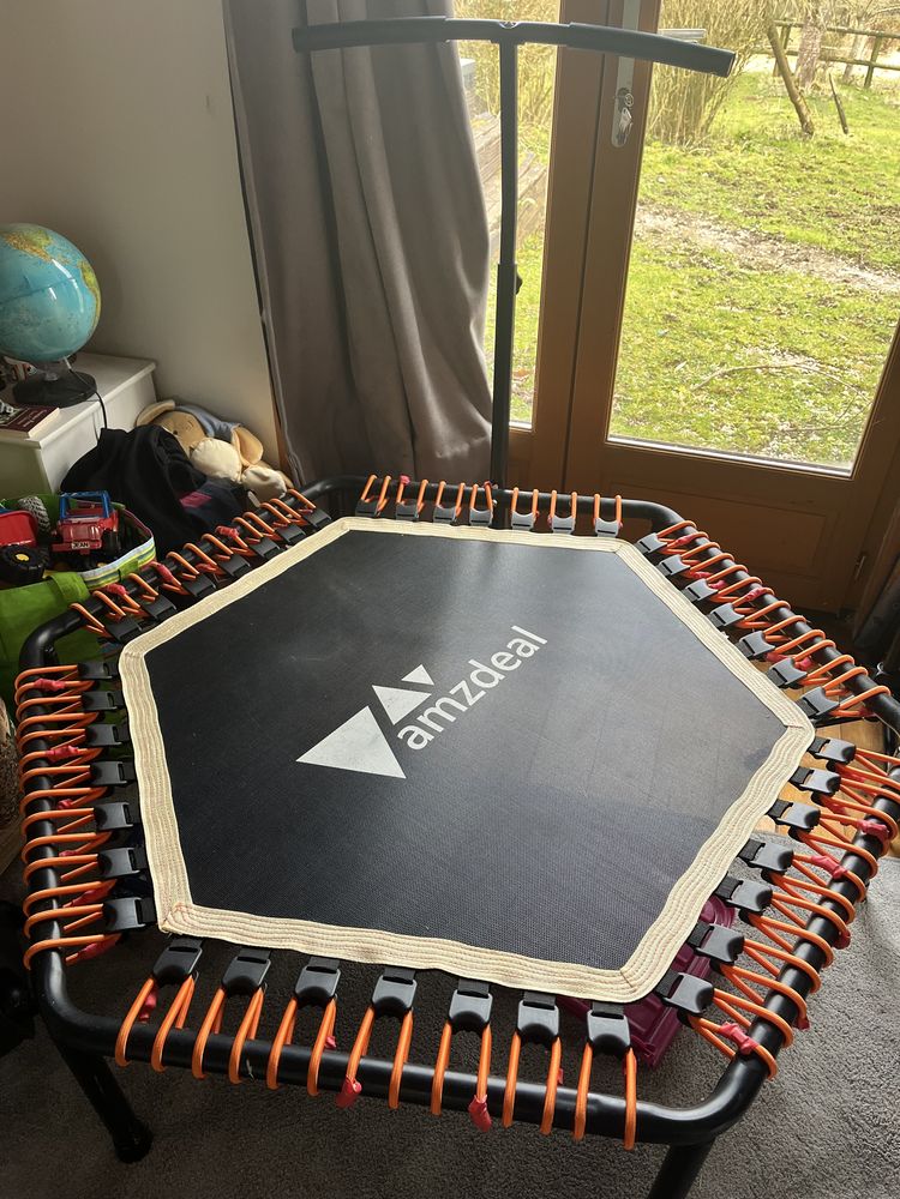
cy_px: 600
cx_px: 450
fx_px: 901
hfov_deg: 53.1
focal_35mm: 26
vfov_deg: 67.3
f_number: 1.6
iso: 125
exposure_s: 1/121
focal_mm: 5.1
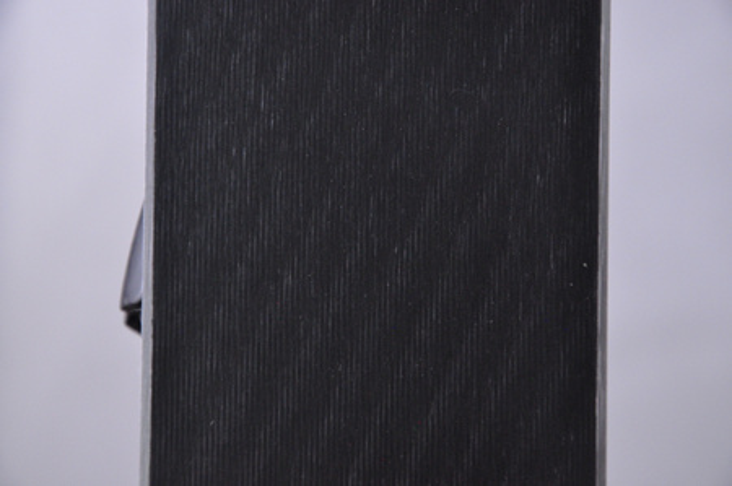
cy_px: 243
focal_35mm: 158
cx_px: 366
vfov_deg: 8.7
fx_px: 3199
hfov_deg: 13.1
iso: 3200
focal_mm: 105
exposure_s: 1/125
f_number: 8
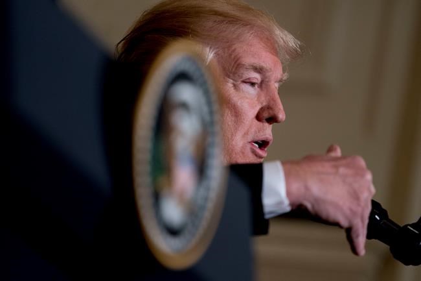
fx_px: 3507
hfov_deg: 6.9
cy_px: 140
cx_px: 210
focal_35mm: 300
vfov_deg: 4.6
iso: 2500
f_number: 5.6
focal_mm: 300
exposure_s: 1/400
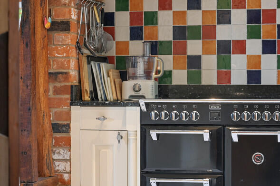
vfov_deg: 15.7
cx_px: 228
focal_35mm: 87
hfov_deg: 23.0
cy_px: 103
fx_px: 676
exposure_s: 1.6
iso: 400
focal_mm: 50
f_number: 8
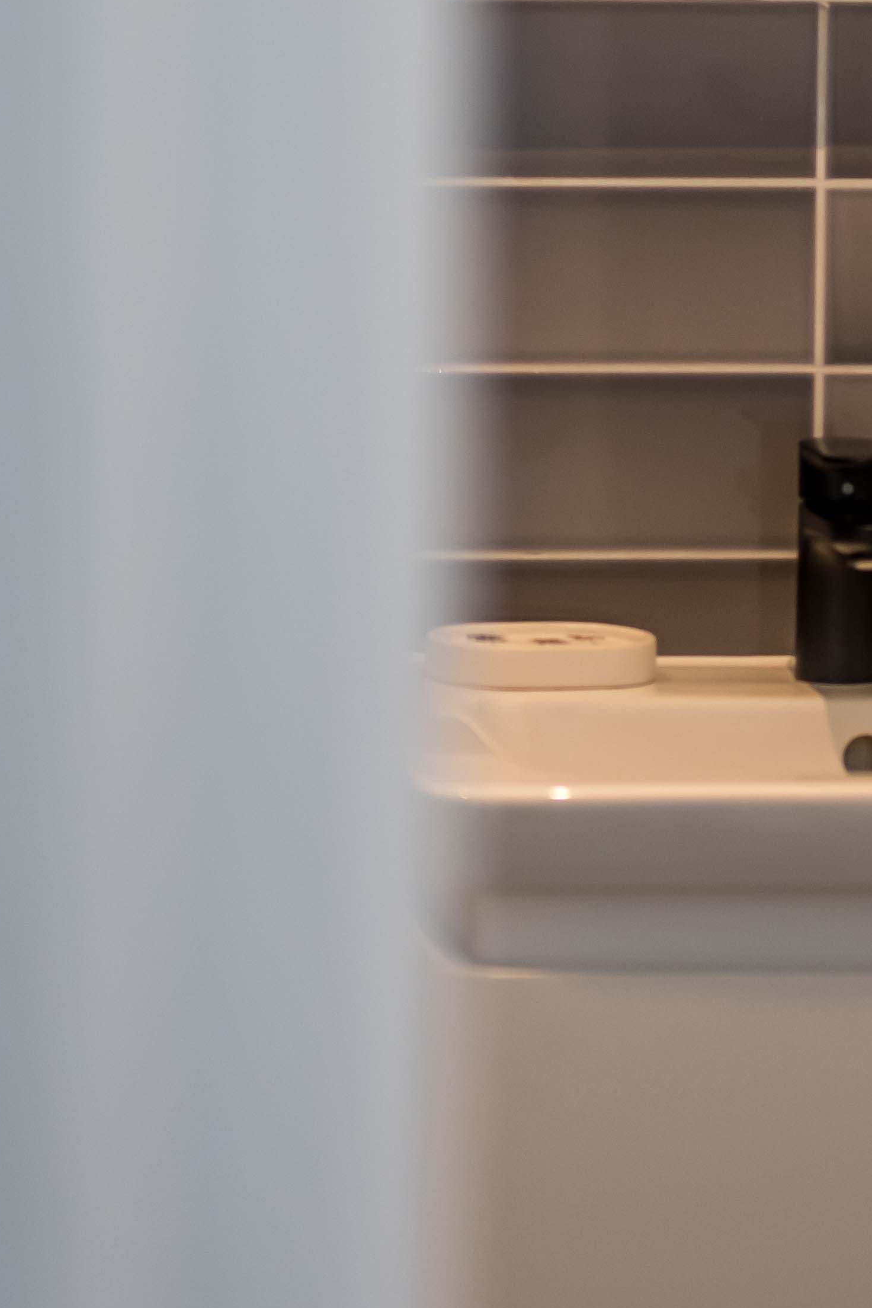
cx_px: 939
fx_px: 6792
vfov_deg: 10.9
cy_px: -83
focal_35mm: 187
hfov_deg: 7.3
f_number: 1.2
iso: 360
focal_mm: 50
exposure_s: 1/100
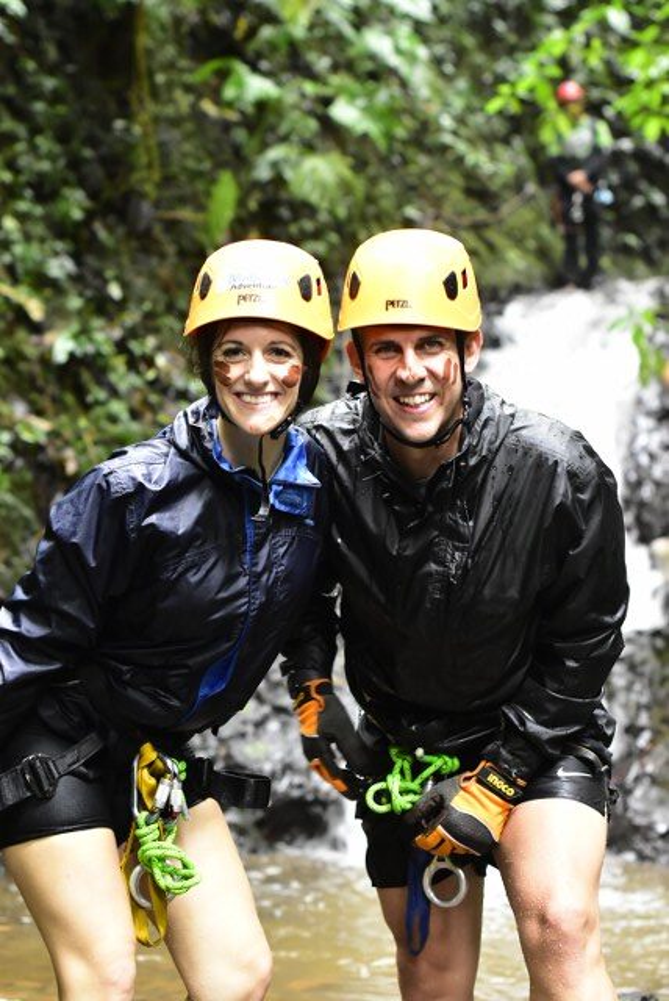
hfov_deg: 18.2
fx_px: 2086
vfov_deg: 27.0
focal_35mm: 75
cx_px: 334
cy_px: 500
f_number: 2.8
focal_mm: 50
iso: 3200
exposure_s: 1/25
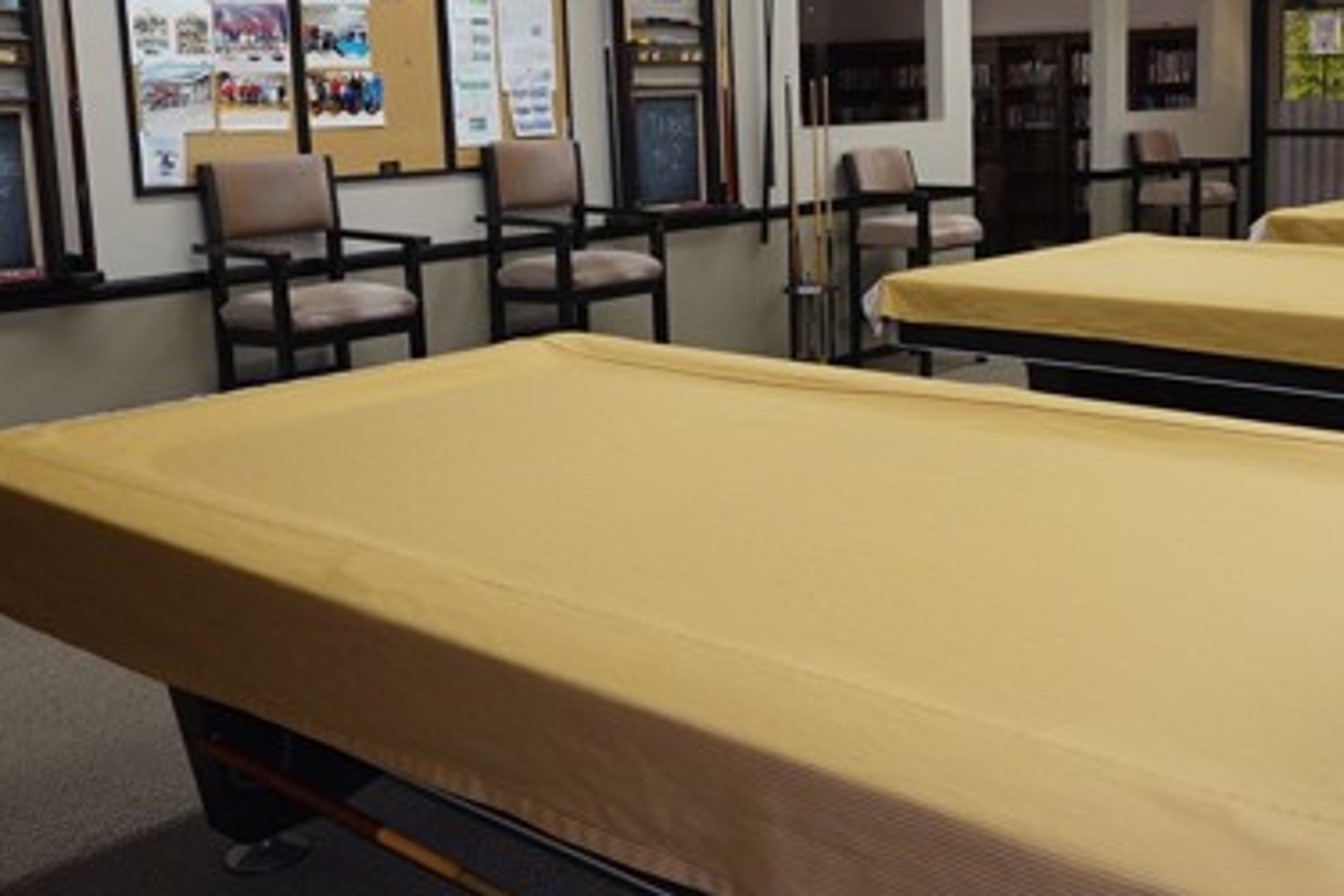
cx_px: 900
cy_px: 314
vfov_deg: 32.4
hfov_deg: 46.6
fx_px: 1531
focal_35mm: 41
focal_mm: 9
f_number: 2.8
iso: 125
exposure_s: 1/30
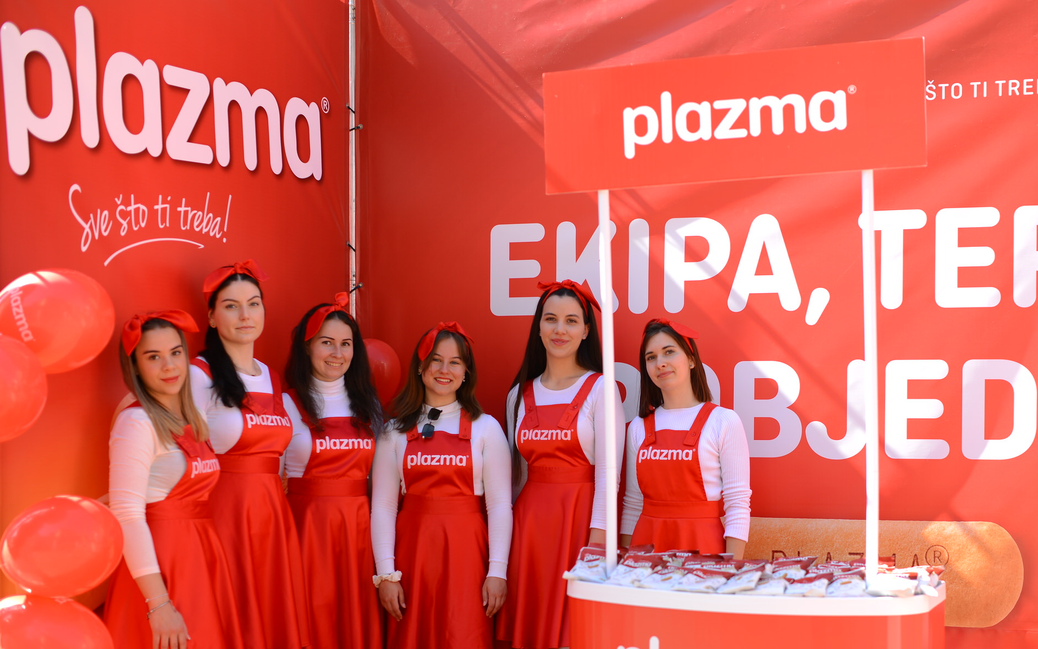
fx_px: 1386
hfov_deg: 40.7
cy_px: 448
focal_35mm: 49
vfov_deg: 26.2
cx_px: 656
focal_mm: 35
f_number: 2.2
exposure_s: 1/400
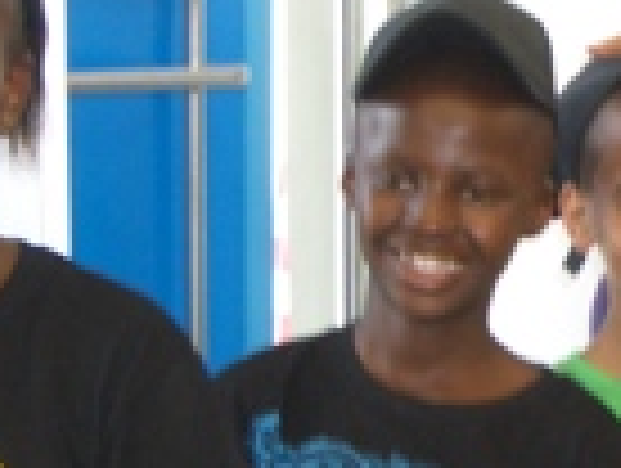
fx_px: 2857
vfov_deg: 9.3
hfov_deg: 12.1
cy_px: 396
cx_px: 770
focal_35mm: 159
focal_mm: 8.2
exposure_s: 1/60
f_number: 3.1
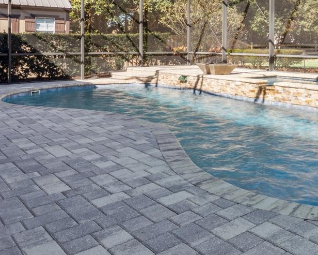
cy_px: 45
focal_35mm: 39
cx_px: 283
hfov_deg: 43.1
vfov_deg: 36.7
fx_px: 367
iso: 100
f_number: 18
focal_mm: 16
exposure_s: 1/20
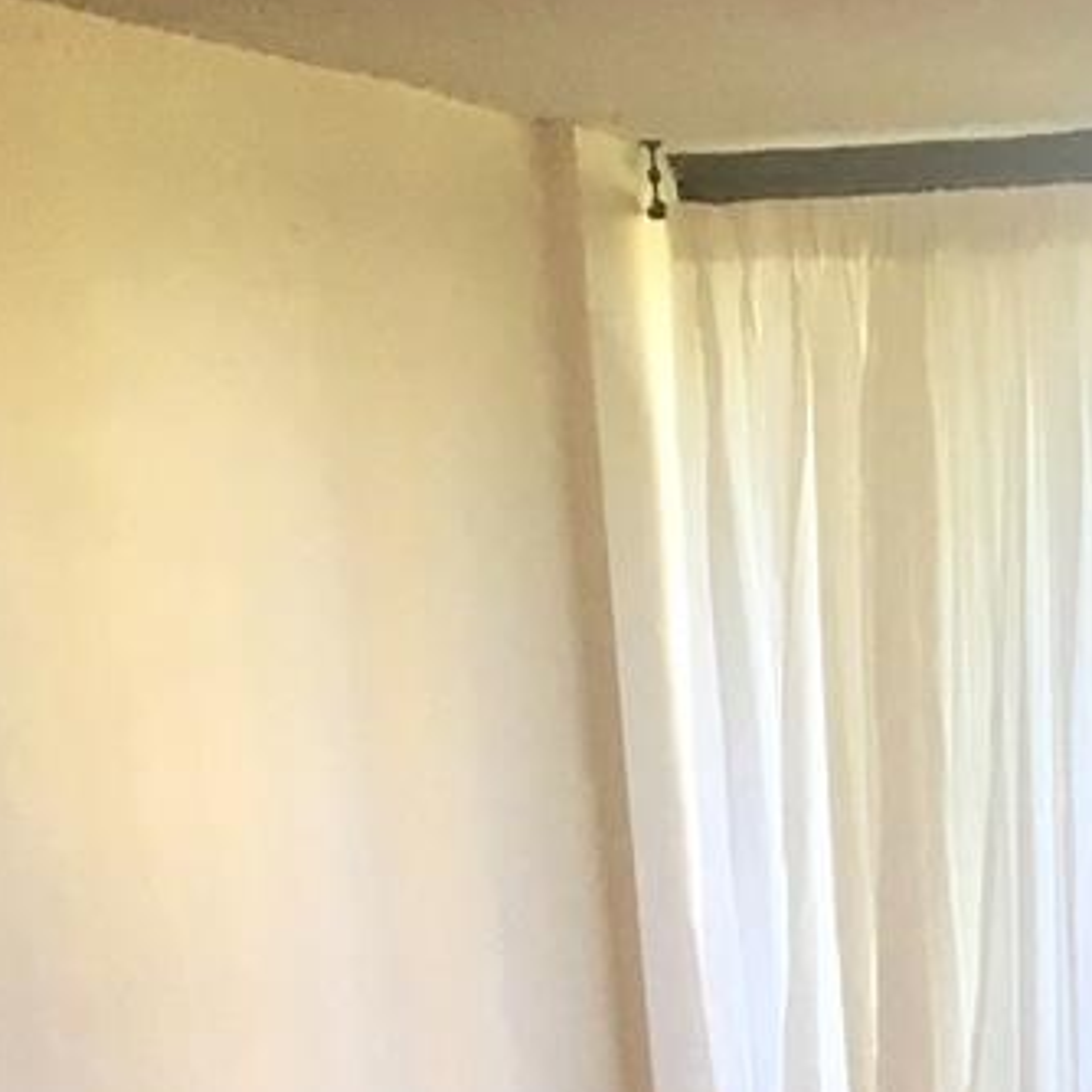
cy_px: 1739
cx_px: 1347
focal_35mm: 92
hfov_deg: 17.9
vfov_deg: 16.8
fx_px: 3284
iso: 25
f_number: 2.2
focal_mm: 4.15
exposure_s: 1/30
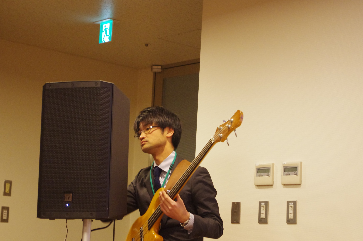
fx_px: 957
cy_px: 121
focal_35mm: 95
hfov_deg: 21.5
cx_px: 190
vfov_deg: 14.4
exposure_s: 1/15
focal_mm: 55
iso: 2000
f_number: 5.6
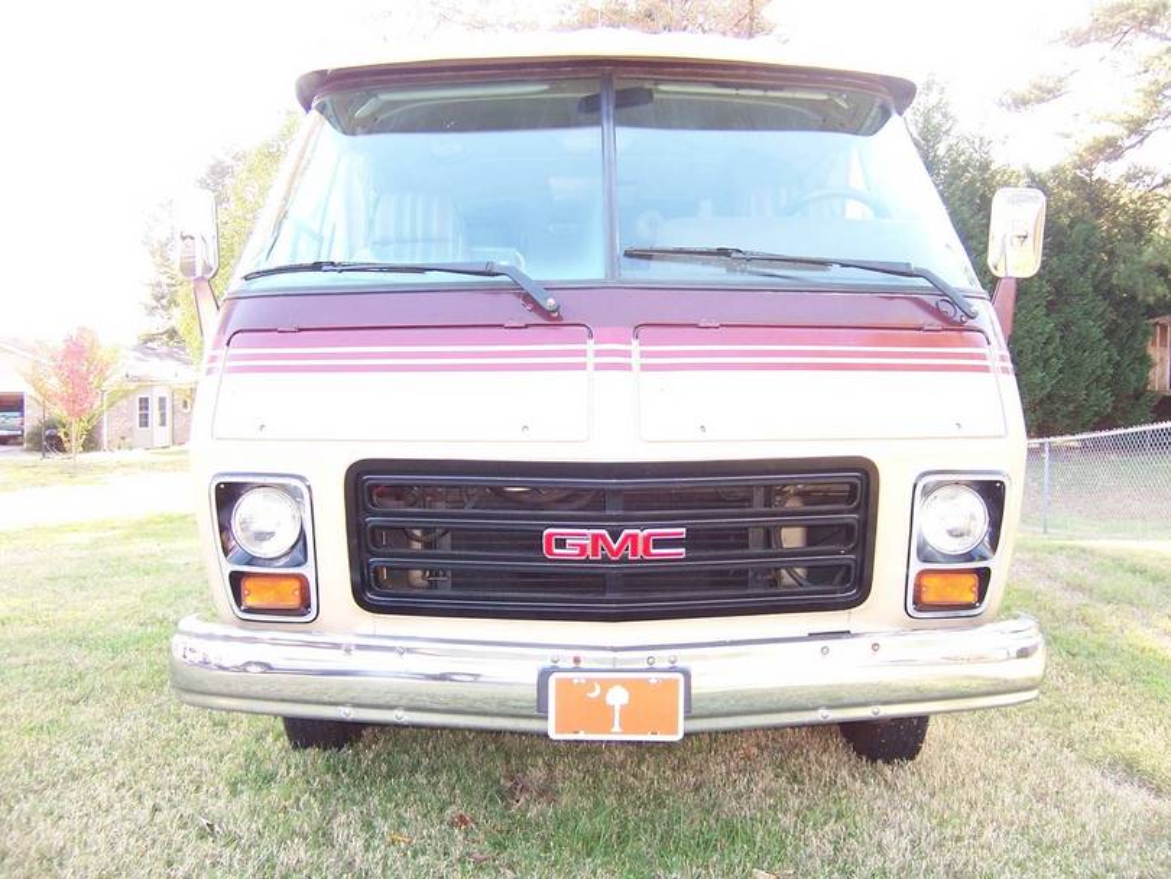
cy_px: 440
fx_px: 1117
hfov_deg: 55.3
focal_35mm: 33
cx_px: 586
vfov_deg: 43.0
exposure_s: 1/60
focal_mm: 5.5
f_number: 2.8
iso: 140
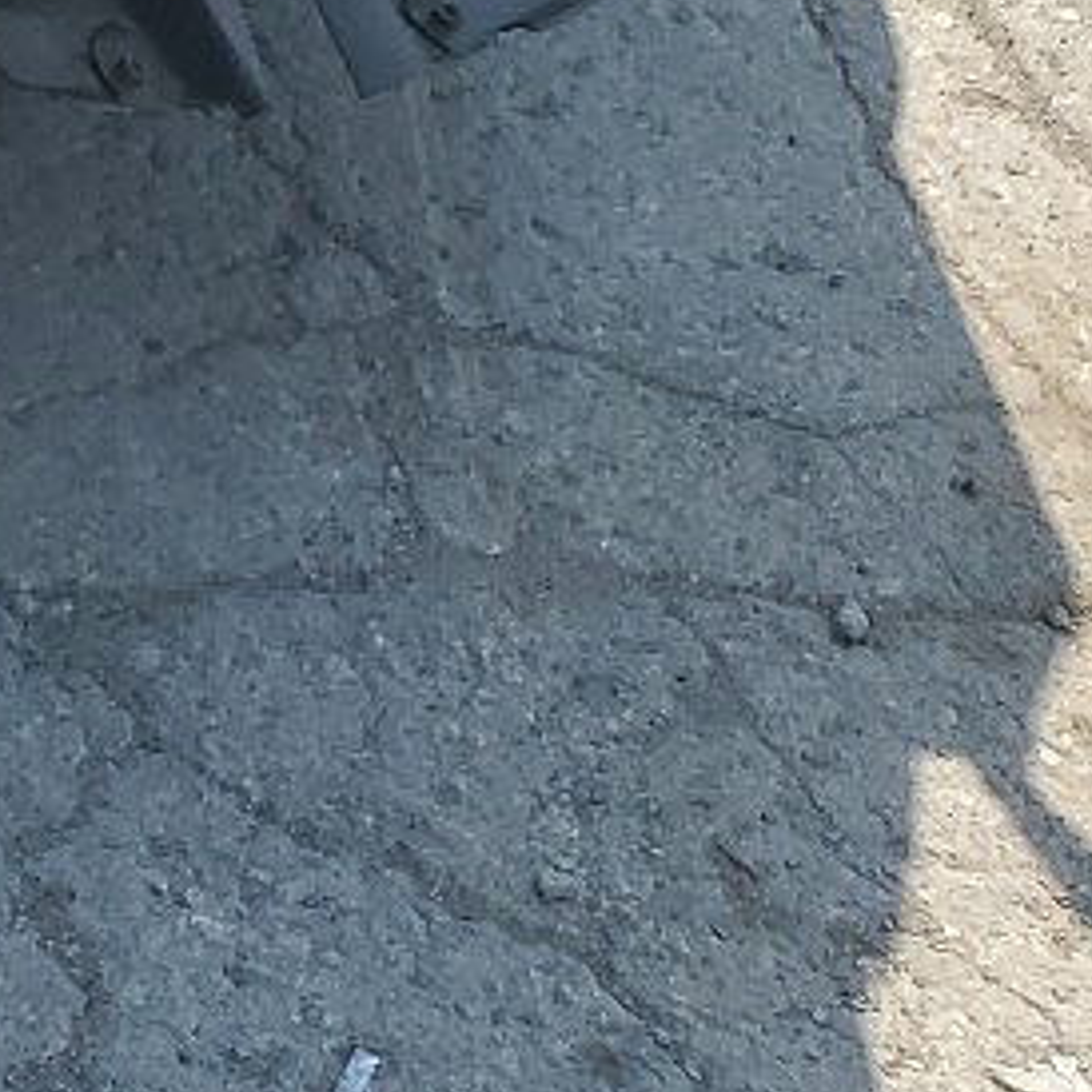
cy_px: -1148
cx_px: -1395
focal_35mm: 134
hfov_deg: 11.2
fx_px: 4783
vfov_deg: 11.6
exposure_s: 1/2500
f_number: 1.5
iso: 50
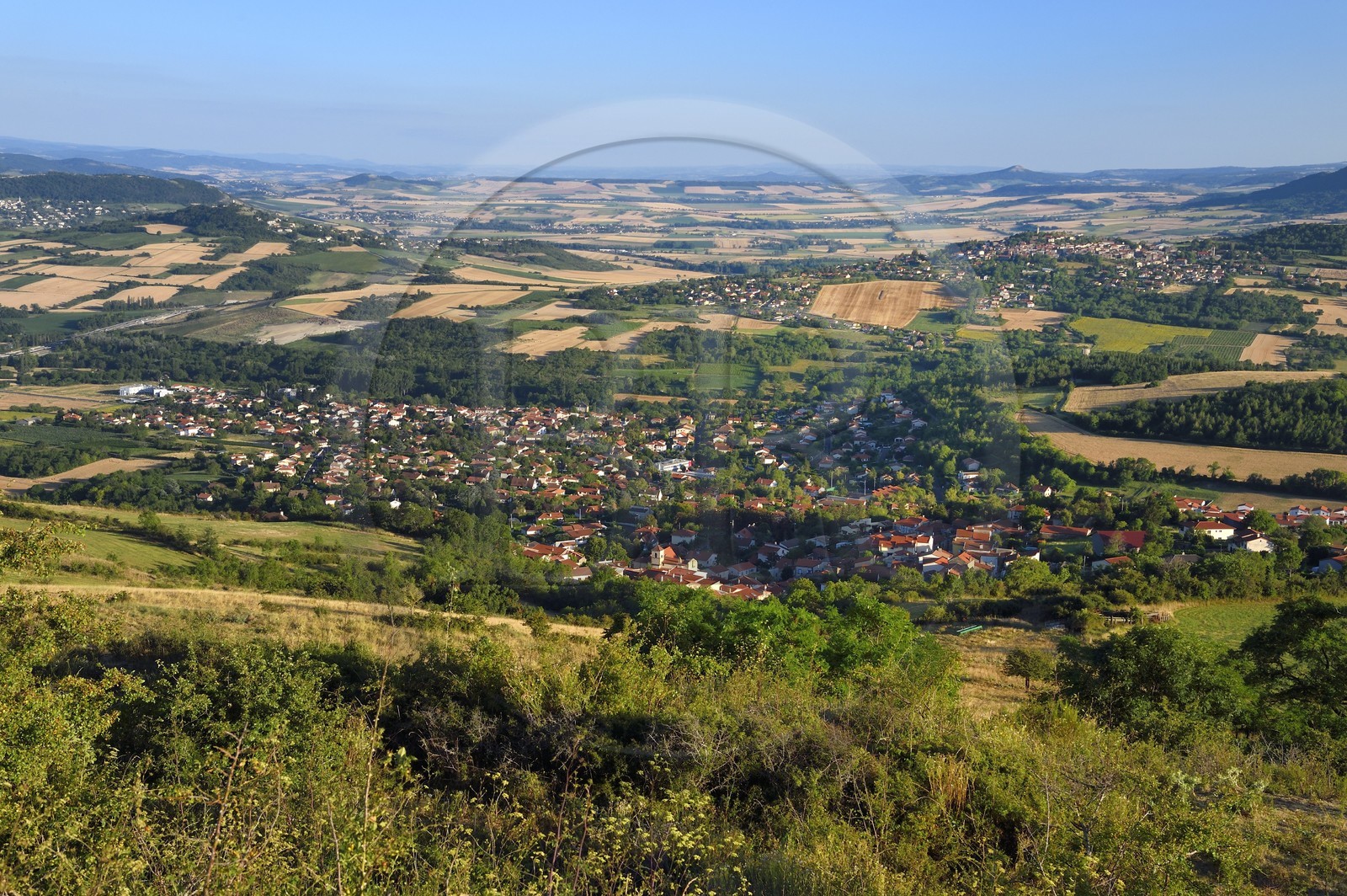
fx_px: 1794
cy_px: 448
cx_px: 674
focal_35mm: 48
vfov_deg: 28.0
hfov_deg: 41.1
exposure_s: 1/250
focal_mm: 48
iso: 200
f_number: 10
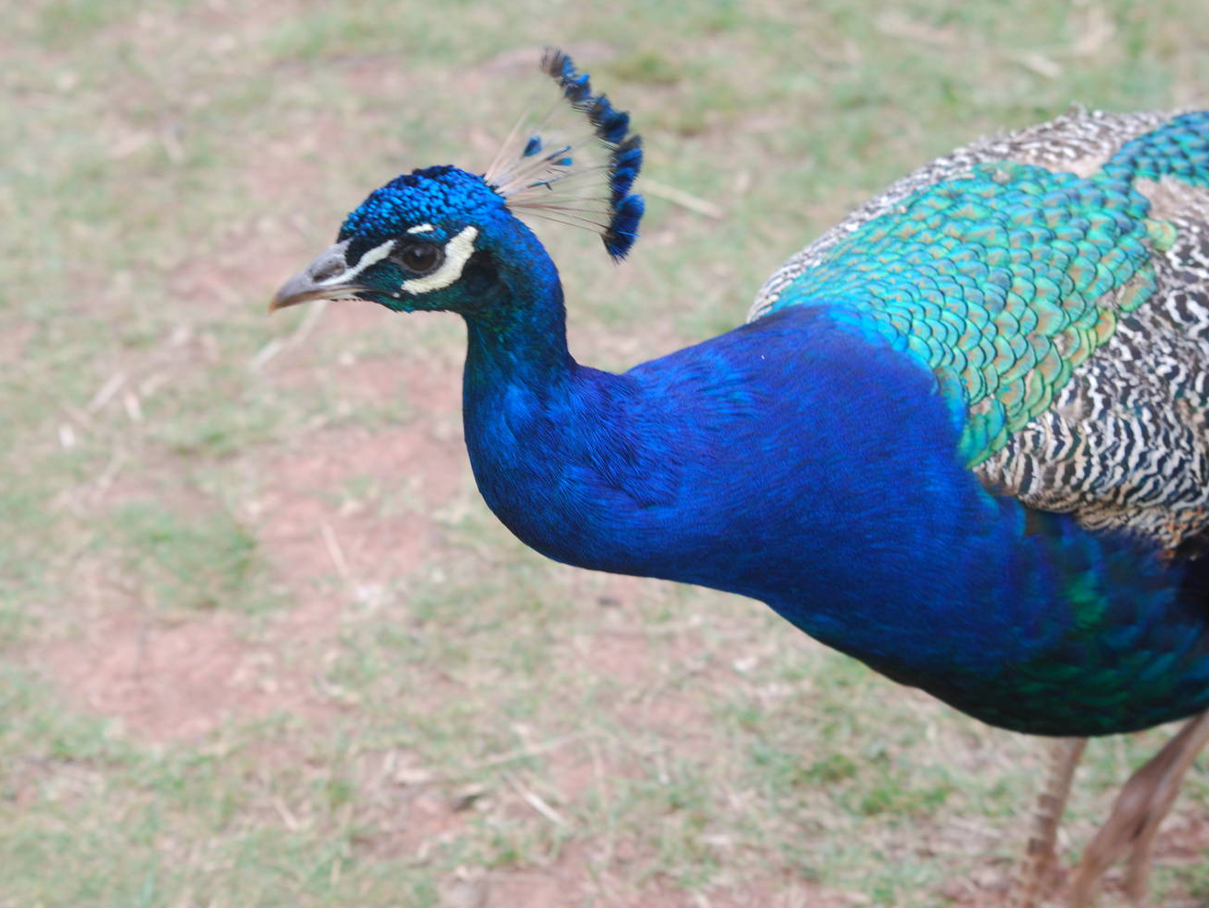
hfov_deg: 14.4
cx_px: 620
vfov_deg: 10.8
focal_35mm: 137
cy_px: 428
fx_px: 4786
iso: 200
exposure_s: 1/125
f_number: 6.3
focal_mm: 78
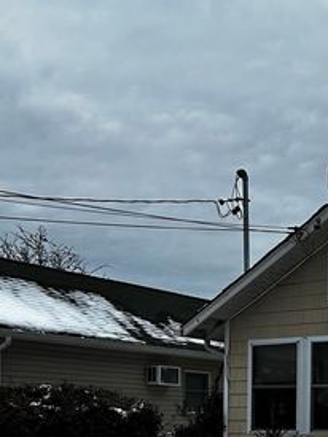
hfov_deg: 22.2
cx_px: 347
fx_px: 797
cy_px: 420
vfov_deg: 29.1
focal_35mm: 63
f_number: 1.5
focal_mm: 5.7
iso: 50
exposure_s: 1/1621
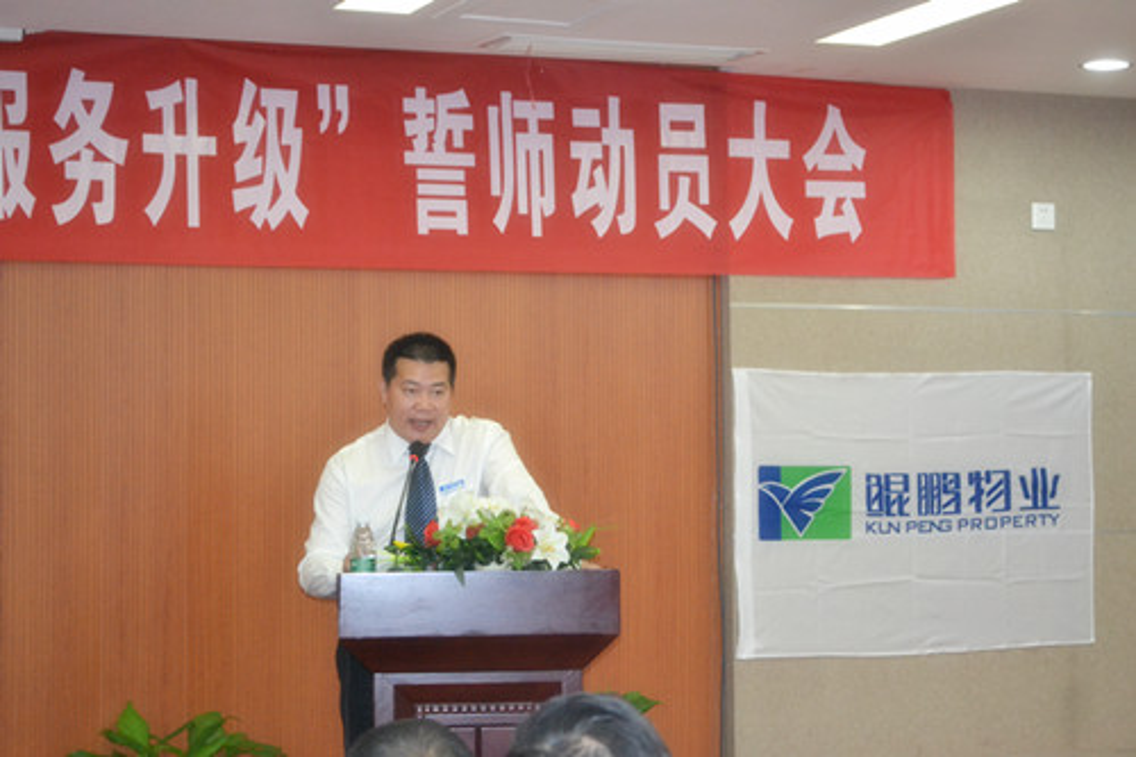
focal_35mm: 82
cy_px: 378
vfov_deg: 16.5
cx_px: 568
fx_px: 2602
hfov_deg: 24.6
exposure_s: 1/60
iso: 3200
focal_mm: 55
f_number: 5.6
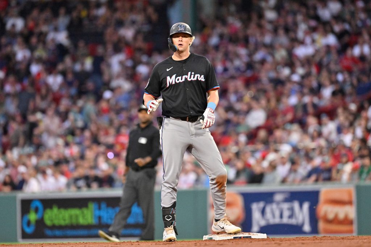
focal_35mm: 370
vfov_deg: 3.7
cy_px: 124
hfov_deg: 5.6
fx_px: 3813
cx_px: 186
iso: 4500
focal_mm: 370
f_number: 4.5
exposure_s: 1/2000
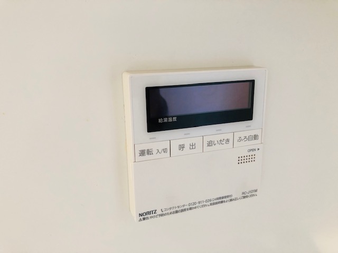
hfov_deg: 63.4
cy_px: 126
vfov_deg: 49.7
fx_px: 273
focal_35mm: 28
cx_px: 169
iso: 40
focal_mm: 3.99
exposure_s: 1/25
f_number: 1.8
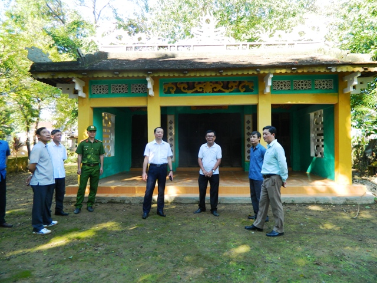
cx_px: 188
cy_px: 142
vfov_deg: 54.9
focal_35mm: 25
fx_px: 272
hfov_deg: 69.4
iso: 80
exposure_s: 1/80
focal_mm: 4.5
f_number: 3.1
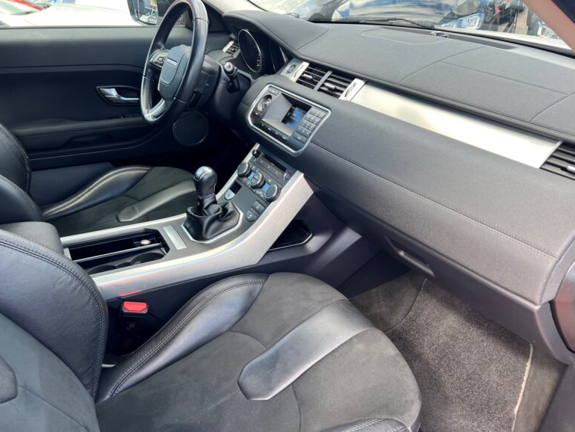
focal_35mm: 27
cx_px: 296
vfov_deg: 51.4
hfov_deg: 65.3
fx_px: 449
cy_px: 218
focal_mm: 5.7
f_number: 1.5
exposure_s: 1/164
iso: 50
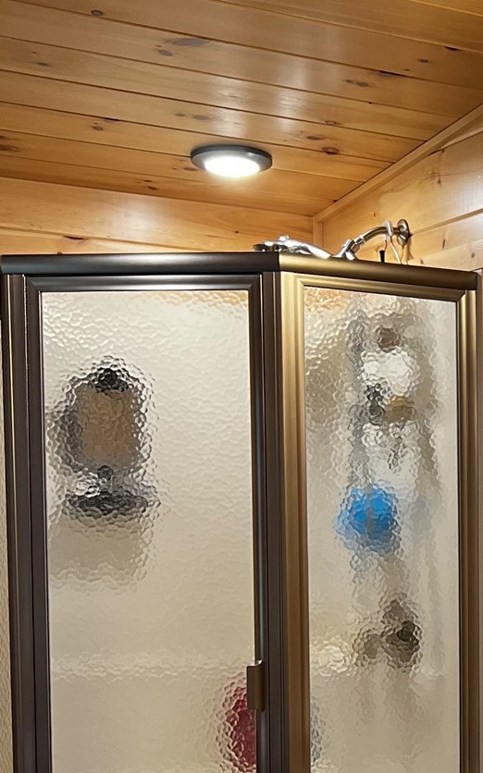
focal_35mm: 76
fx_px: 1602
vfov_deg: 26.5
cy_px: 651
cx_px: 726
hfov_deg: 15.8
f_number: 1.5
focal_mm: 5.7
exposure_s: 1/120
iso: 125
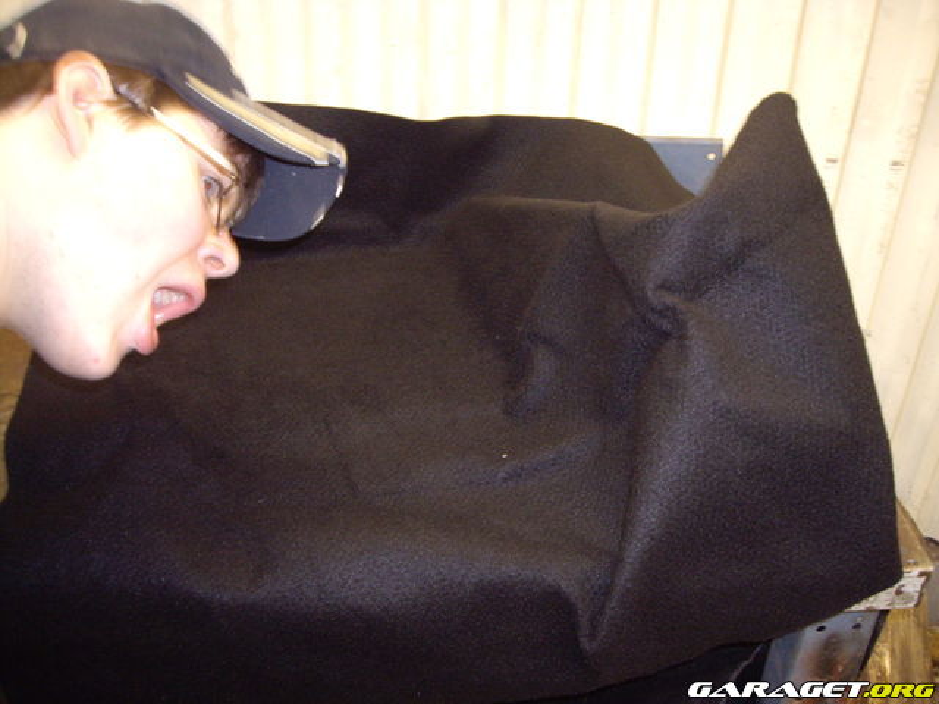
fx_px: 1031
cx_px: 470
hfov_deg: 49.0
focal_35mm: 38
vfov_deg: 37.7
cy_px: 352
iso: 200
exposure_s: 1/15
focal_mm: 6.2
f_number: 2.7
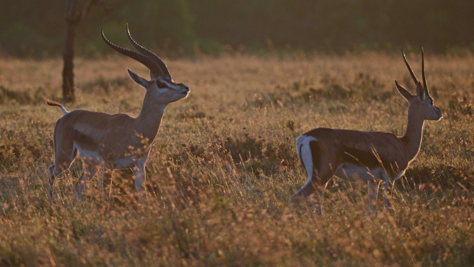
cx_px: 237
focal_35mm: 420
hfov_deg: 5.1
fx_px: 5279
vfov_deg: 2.9
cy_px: 112
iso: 1000
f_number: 6.3
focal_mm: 400
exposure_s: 1/1600
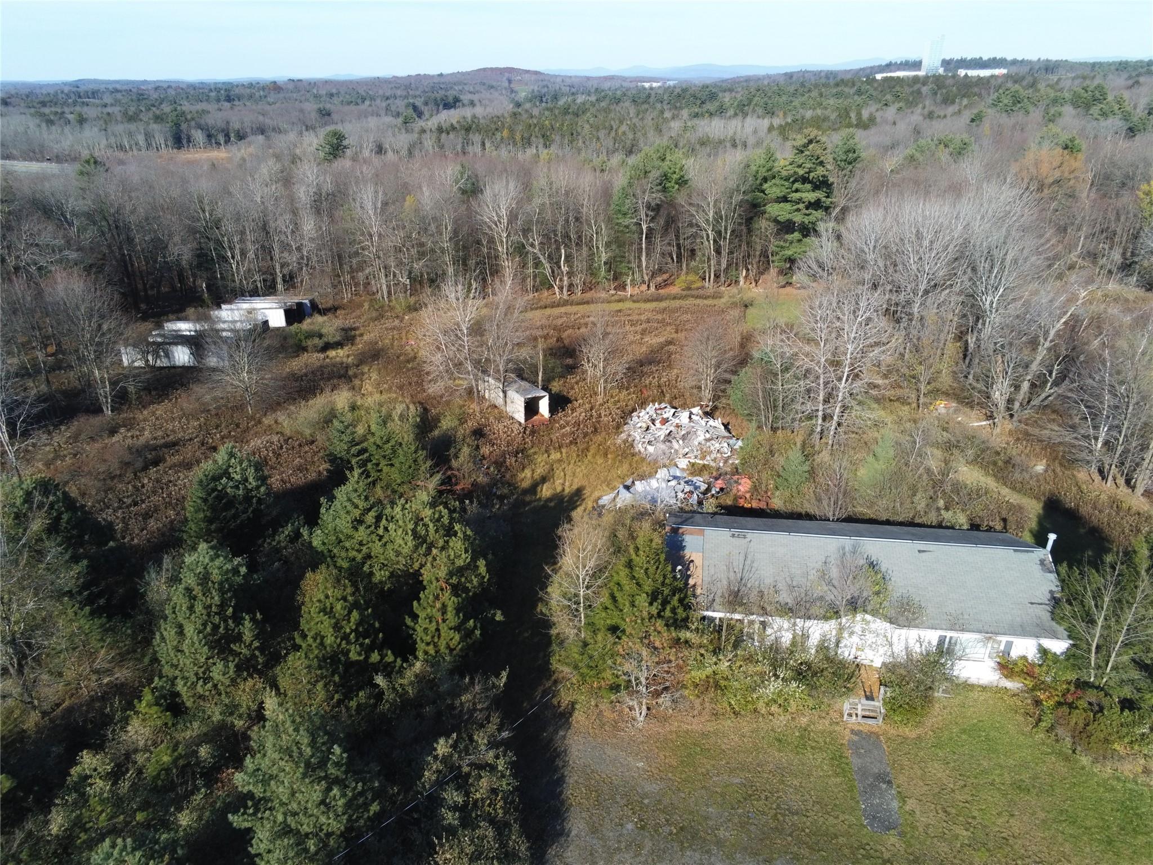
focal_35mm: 23
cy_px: 432
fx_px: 766
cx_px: 576
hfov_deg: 73.9
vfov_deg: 58.9
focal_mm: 4
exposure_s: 1/961
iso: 100
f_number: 2.4
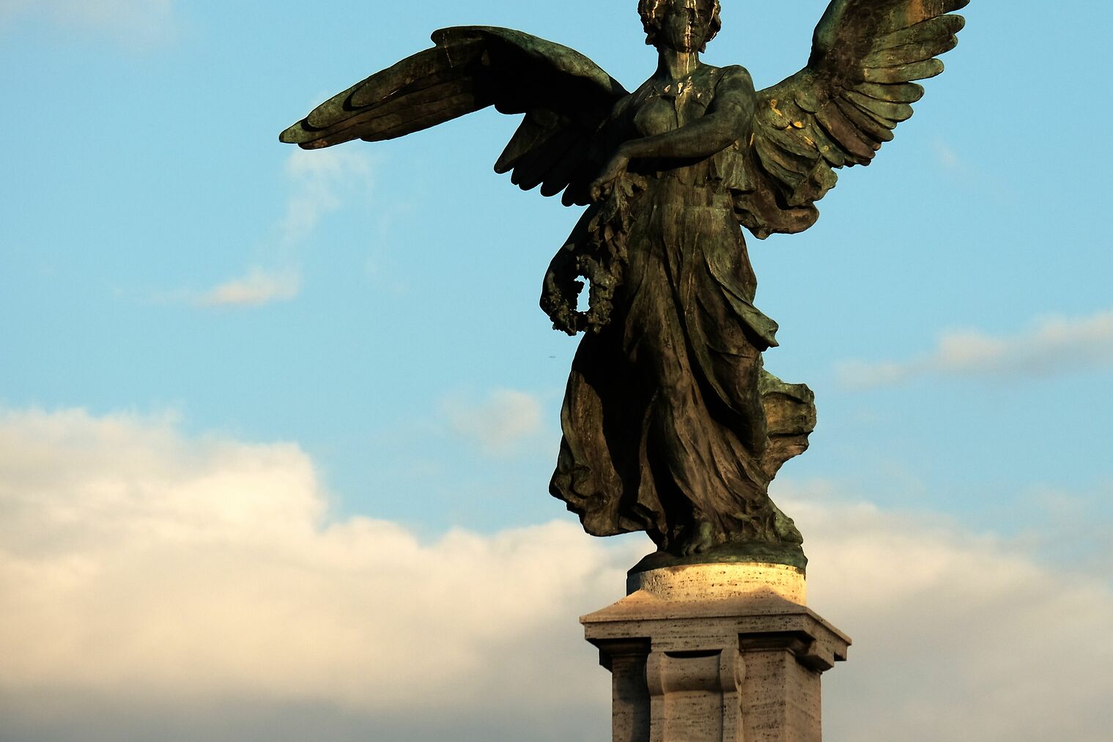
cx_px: 797
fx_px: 14655
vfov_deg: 2.9
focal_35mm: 474
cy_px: 205
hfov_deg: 4.3
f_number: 8
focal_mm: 200
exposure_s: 1/320
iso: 160
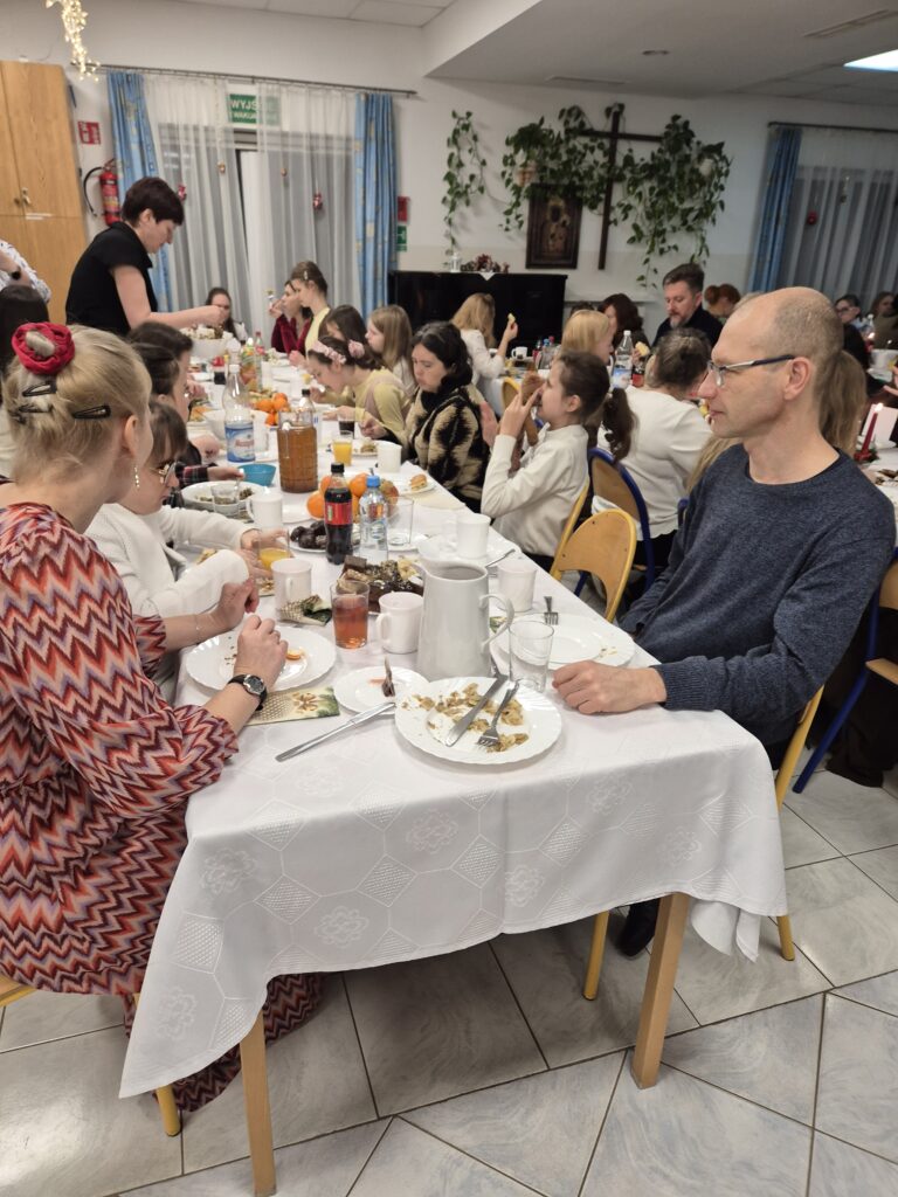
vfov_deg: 73.9
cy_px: 598
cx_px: 449
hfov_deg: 58.9
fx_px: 796
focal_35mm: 23
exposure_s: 1/100
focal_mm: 5.4
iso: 125
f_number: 1.8
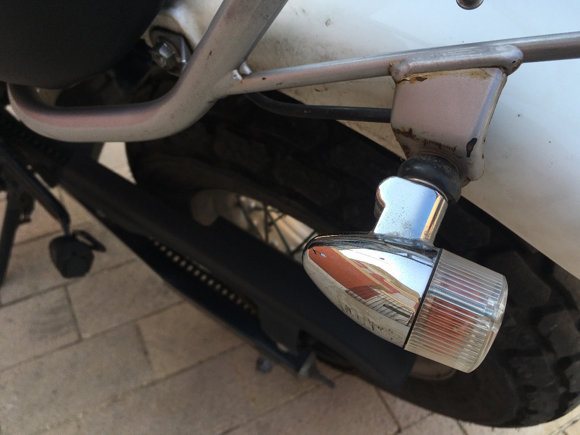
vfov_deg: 48.2
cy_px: 218
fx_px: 486
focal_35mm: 29
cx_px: 290
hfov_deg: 61.7
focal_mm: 4.15
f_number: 2.2
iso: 25
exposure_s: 1/361
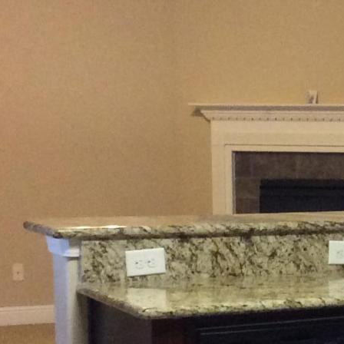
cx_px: 460
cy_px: 338
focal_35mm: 126
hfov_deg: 13.3
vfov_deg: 13.7
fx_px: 1417
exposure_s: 1/24
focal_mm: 3.3
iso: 250
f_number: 2.4
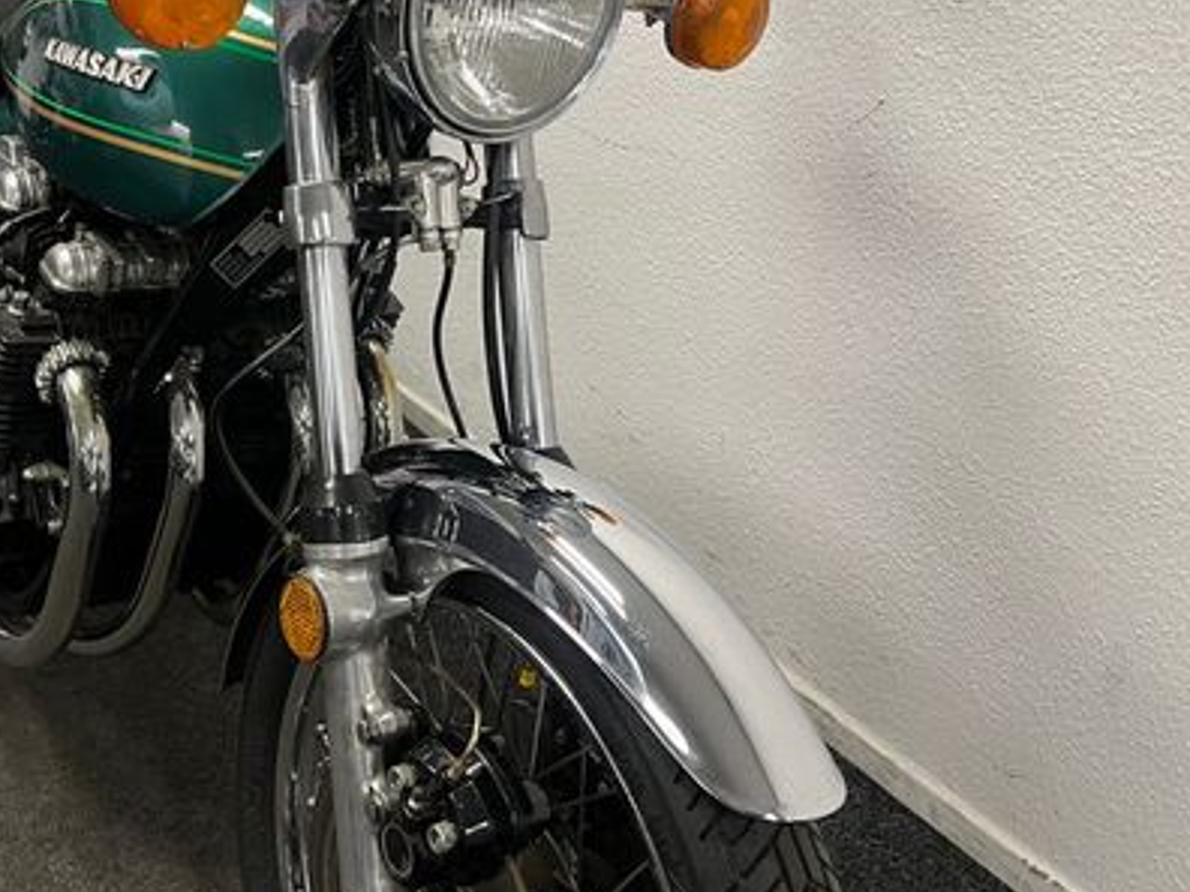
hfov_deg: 43.7
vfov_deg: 34.1
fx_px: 1444
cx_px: 337
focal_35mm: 42
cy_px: 306
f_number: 1.6
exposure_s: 1/50
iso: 80
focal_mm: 5.1
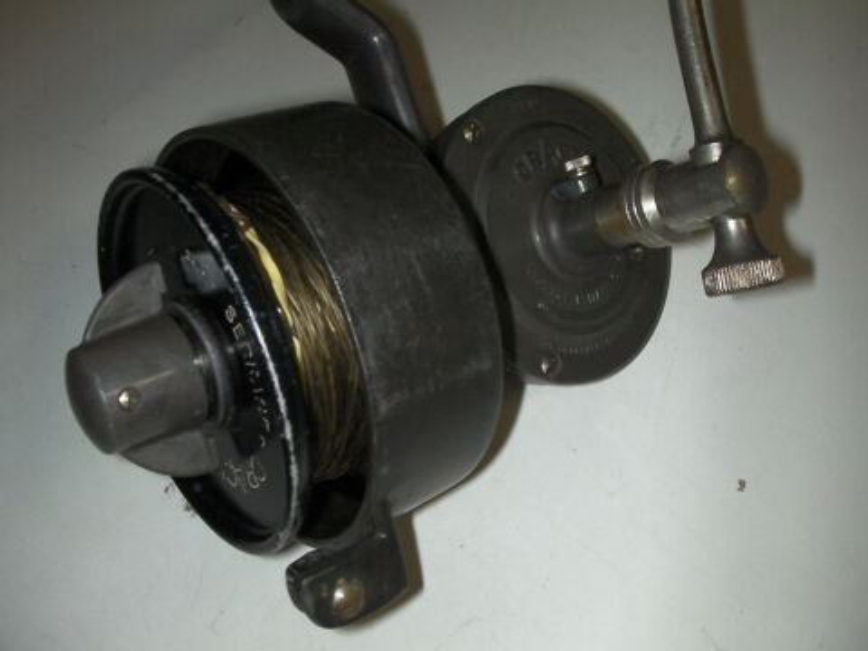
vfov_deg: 37.7
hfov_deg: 49.0
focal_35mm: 38
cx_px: 434
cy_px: 326
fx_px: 953
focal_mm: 6.3
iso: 200
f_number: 5.6
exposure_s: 1/30
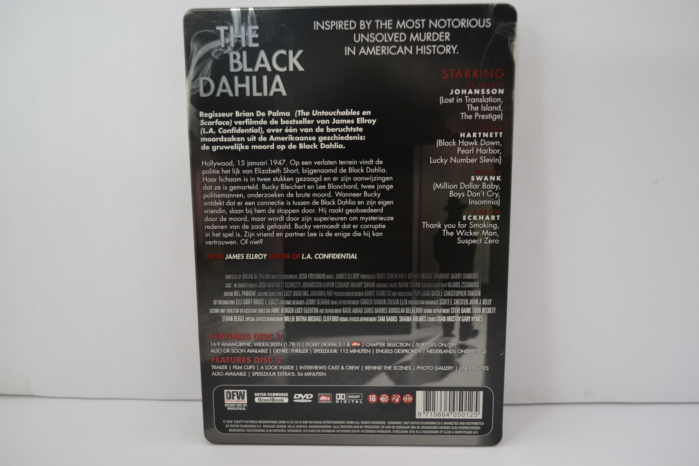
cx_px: 350
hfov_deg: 61.9
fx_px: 582
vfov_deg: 43.6
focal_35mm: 30
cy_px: 233
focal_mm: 20
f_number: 3.8
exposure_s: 1/15
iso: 800
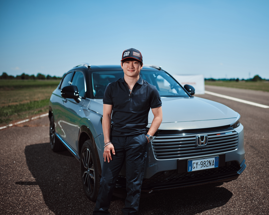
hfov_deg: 45.6
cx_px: 158
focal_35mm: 40
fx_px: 318
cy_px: 108
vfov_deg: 37.3
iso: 32
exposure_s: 1/2500
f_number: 1.4
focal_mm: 35
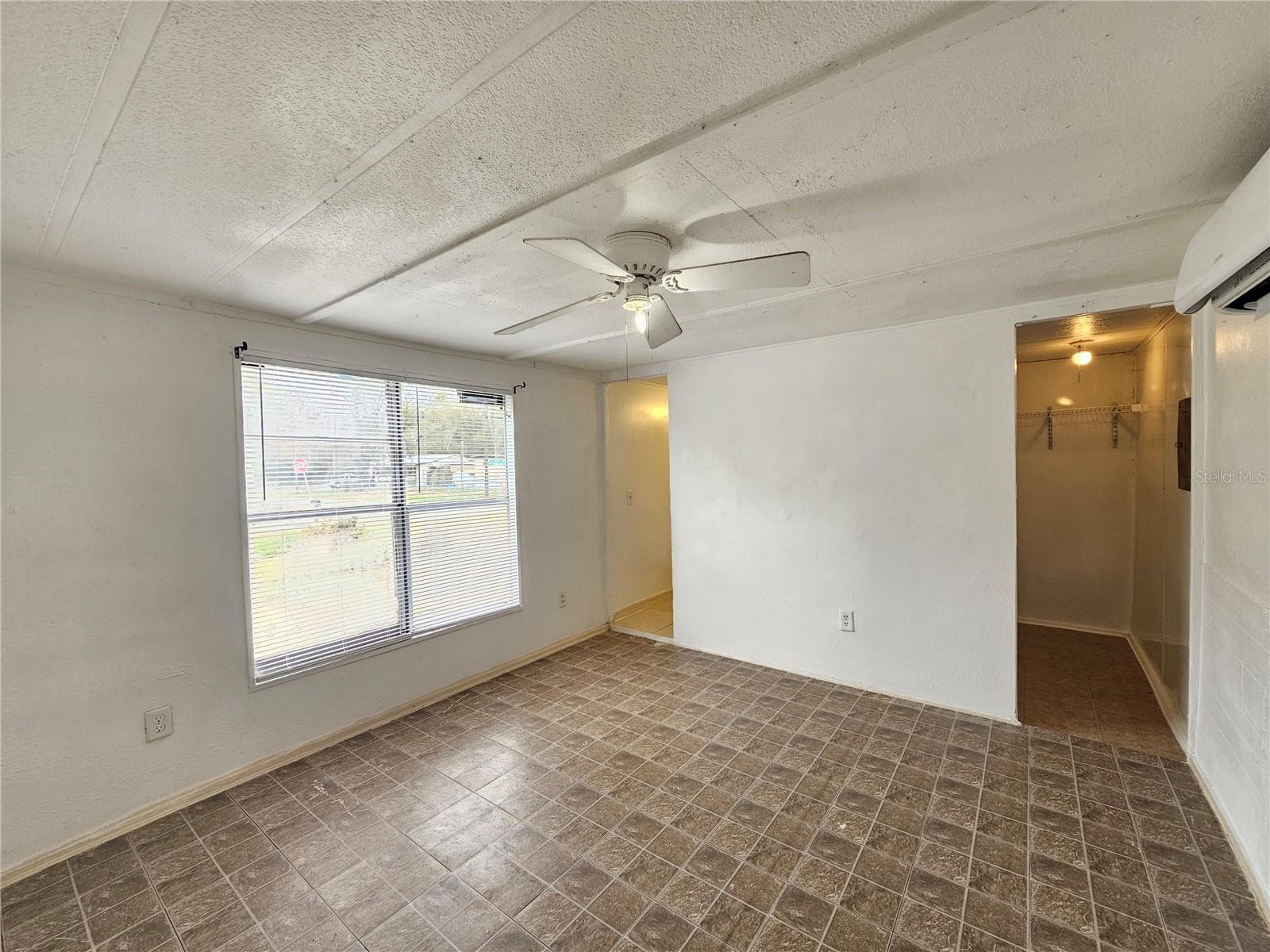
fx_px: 477
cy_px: 476
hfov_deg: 106.2
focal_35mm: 13
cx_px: 635
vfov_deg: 89.9
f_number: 2.2
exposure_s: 1/60
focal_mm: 2.2
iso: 50
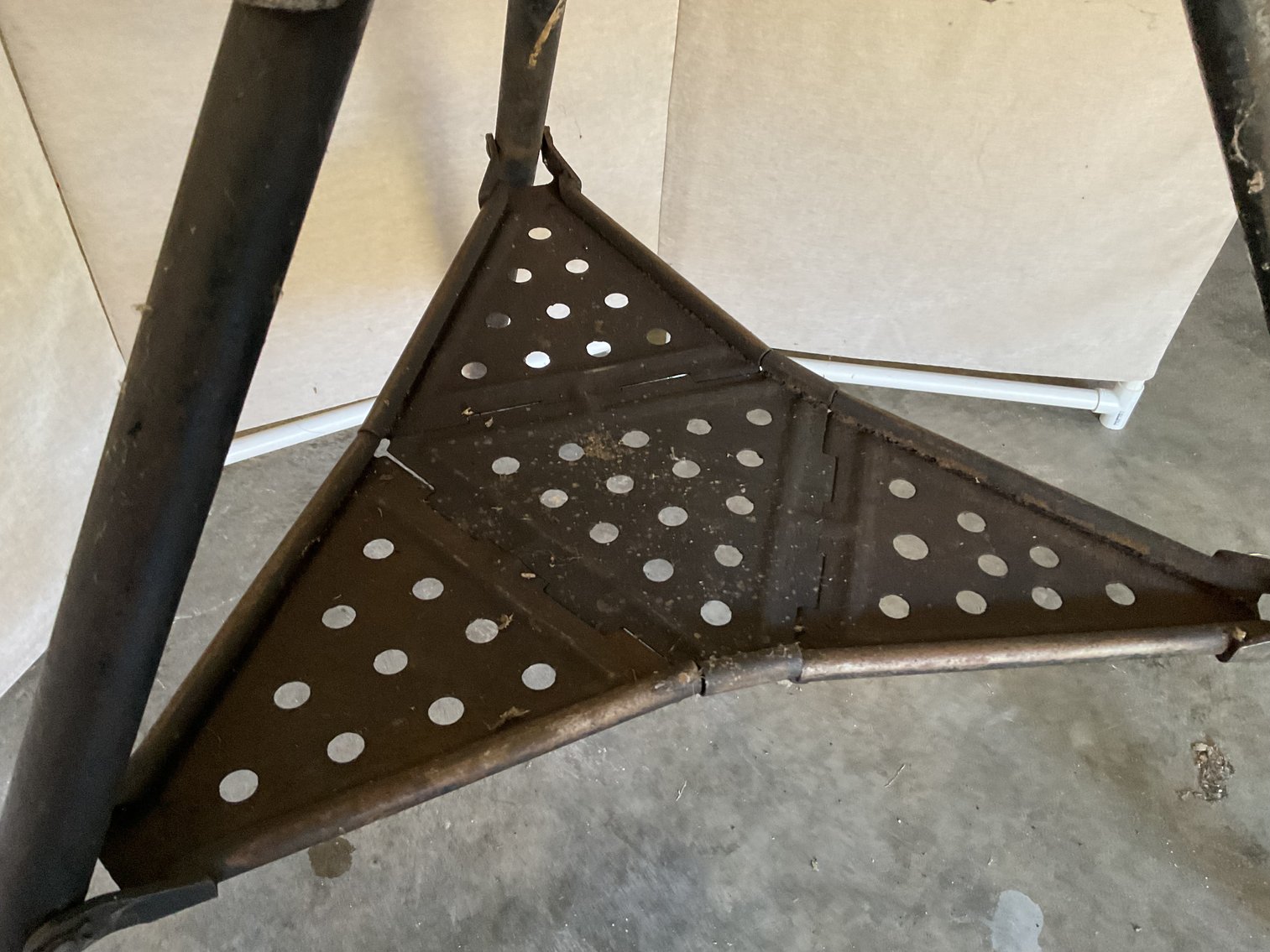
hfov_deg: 61.7
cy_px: 476
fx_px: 1064
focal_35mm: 29
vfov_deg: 48.2
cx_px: 635
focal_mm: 3
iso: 250
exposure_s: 1/60
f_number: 1.8
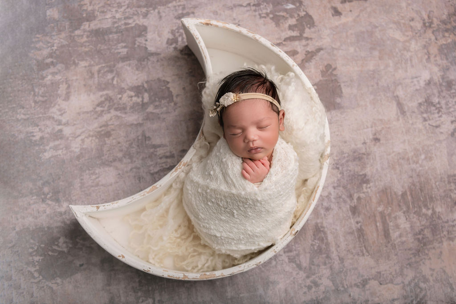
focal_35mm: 45
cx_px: 228
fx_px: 570
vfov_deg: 29.9
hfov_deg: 43.6
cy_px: 152
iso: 250
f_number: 4
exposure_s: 1/250
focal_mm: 45
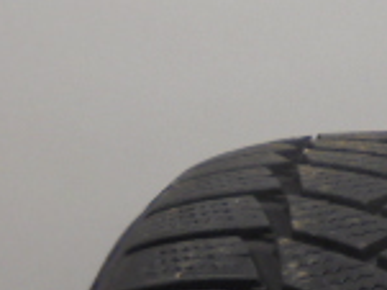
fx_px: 1229
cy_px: 139
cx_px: 382
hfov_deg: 17.5
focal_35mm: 110
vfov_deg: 13.4
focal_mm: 4.6
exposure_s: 1/40
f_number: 3.5
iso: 100
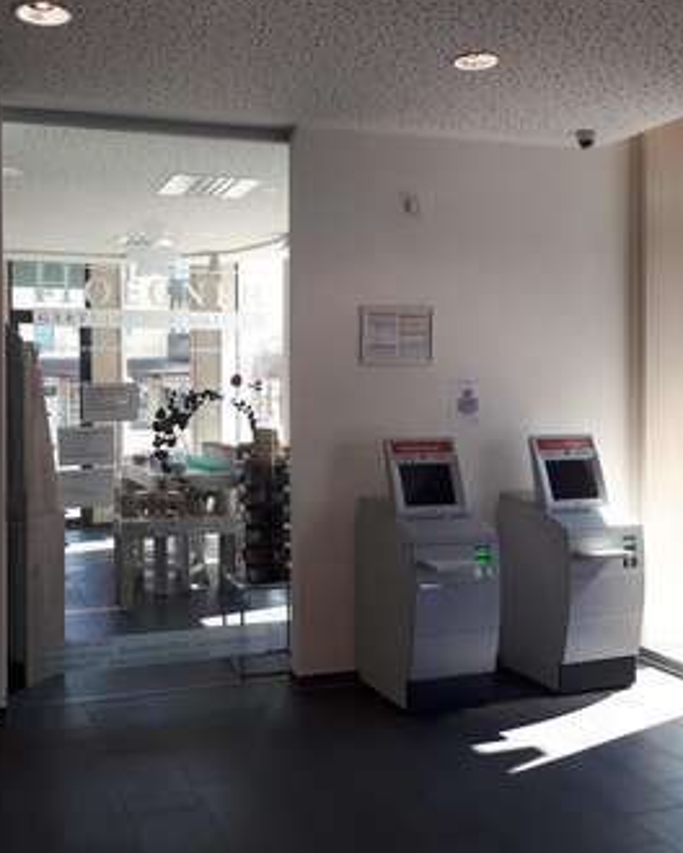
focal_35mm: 36
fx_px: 910
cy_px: 421
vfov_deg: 50.3
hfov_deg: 40.7
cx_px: 234
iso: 50
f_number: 1.9
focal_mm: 3.6
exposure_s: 1/100
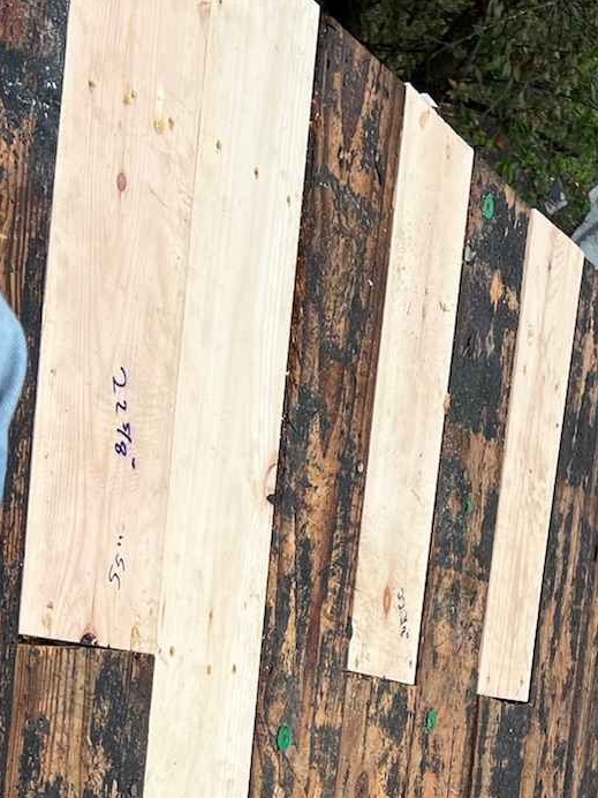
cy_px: 810
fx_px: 1774
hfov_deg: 19.1
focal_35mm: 77
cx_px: 324
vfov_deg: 24.1
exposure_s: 1/982
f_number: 1.5
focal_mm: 5.7
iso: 50
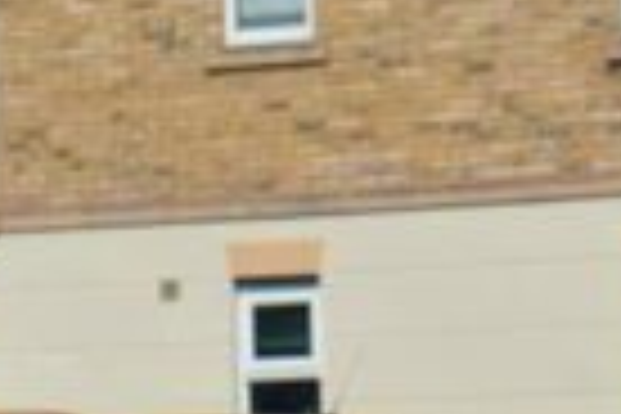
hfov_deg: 11.2
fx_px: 3157
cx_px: 360
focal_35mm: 183
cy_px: -155
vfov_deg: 7.4
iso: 200
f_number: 11
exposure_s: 1/500
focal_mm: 24
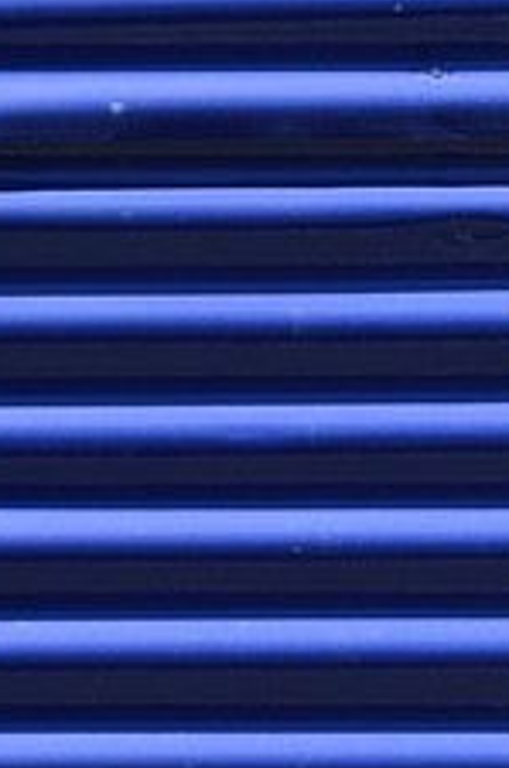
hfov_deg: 3.3
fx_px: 8501
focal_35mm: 399
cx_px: -1288
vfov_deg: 5.2
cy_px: -34
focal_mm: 56
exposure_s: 1/500
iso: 400
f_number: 6.3
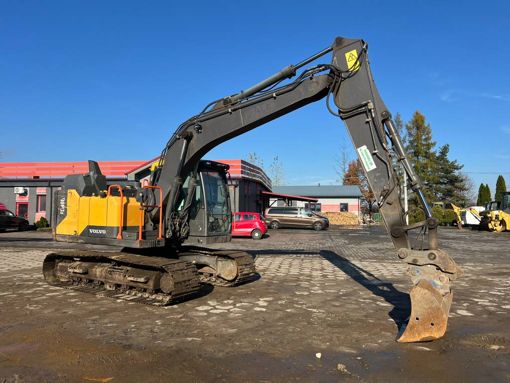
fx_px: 383
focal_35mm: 26
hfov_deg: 67.3
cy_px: 192
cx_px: 255
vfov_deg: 53.1
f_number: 1.5
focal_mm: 5.7
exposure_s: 1/4831
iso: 50
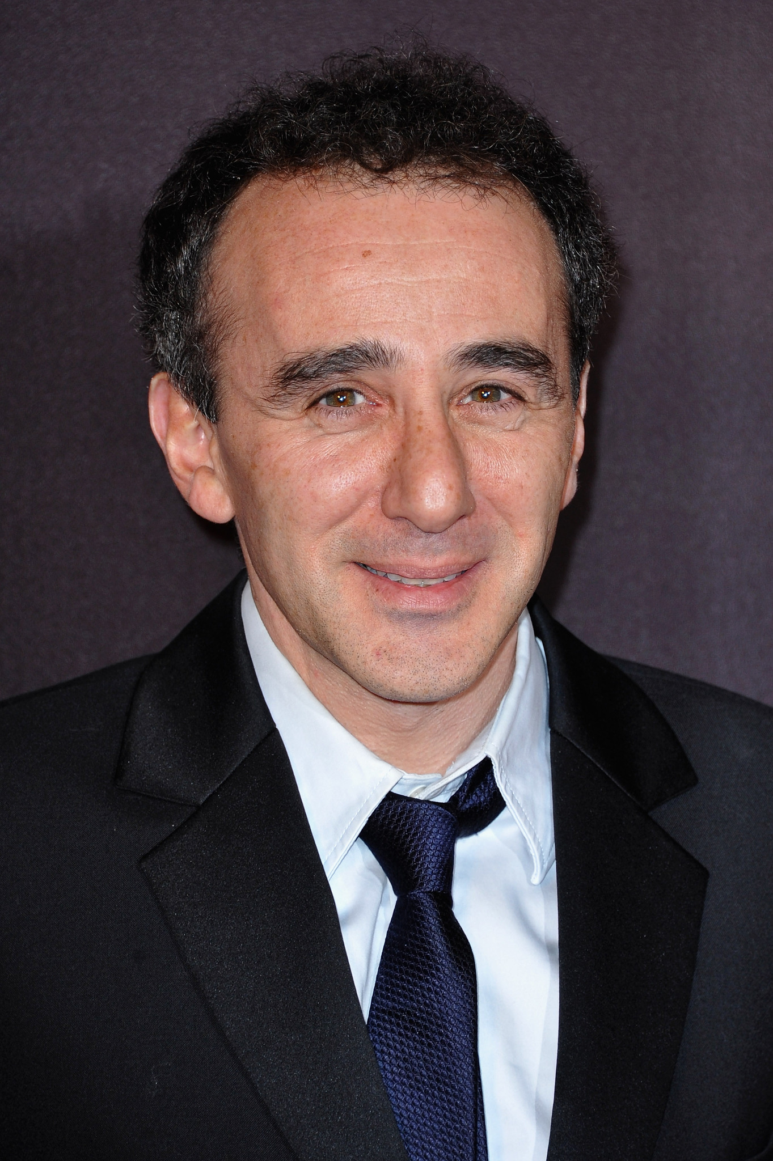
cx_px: 386
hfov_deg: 5.5
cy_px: 580
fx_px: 8061
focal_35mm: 250
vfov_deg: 8.2
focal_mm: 250
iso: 640
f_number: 7.1
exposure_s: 1/200
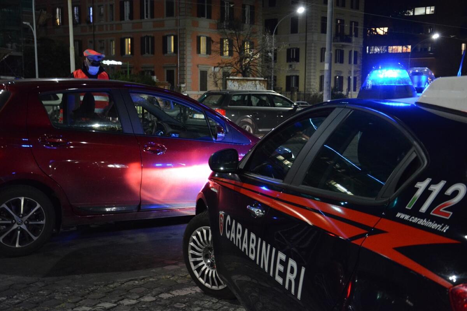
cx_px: 234
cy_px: 156
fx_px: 661
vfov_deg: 26.5
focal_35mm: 51
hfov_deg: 38.9
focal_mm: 34
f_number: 4.2
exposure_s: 1/20
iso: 3200
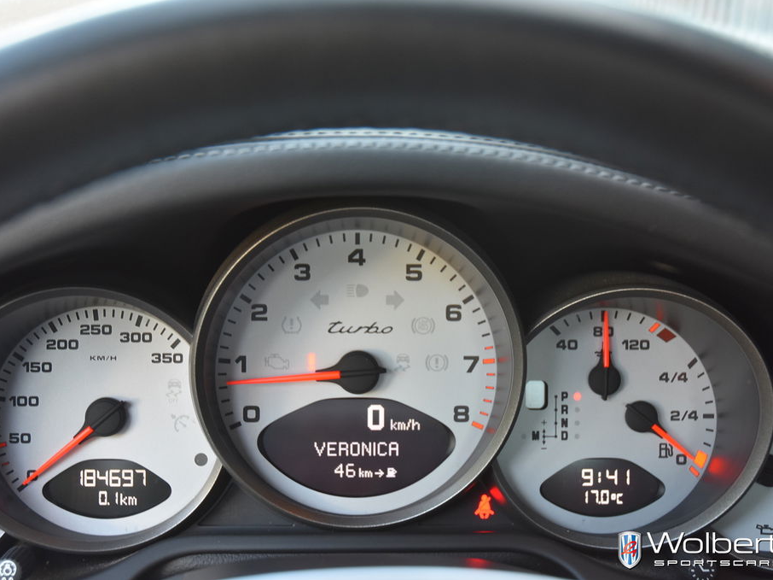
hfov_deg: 31.2
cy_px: 289
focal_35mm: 62
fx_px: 1384
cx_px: 363
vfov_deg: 23.6
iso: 800
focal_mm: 38
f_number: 4.5
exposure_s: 1/80
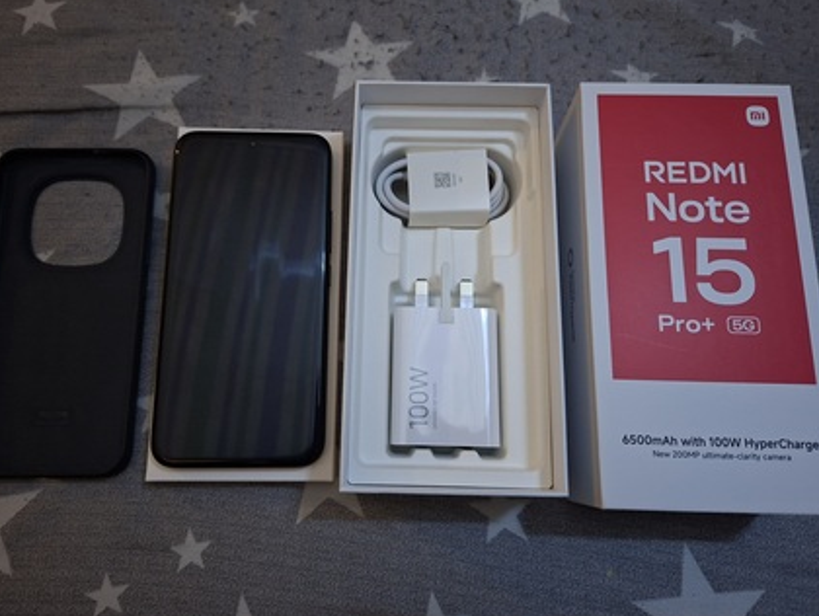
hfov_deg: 69.3
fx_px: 592
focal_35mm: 25
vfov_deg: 55.0
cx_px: 397
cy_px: 293
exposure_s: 1/25
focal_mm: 5.54
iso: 800
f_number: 1.8
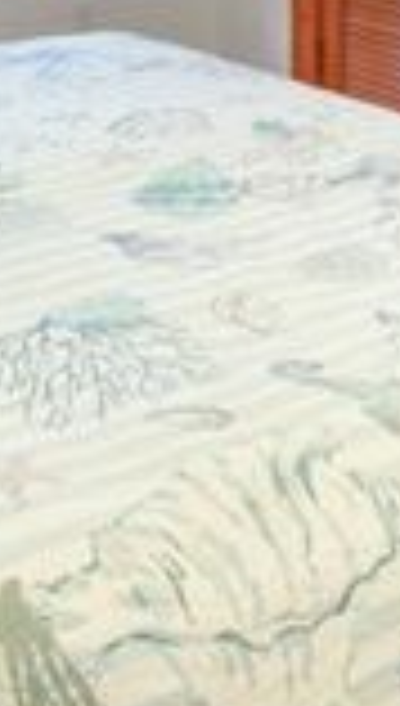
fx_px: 1406
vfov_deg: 24.3
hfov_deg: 16.2
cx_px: 254
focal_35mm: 75
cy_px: -232
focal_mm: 16
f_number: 9
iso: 320
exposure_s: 13
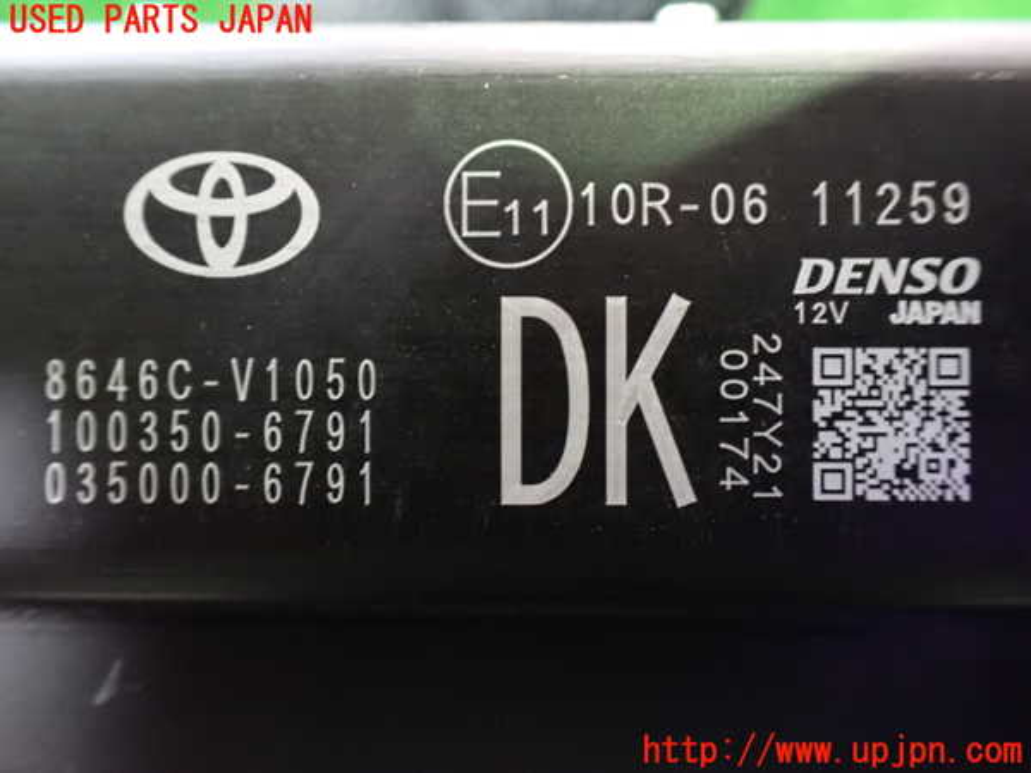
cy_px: 386
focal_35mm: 30
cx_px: 516
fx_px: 894
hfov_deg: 60.0
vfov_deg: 46.8
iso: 1600
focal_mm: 5.4
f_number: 2.3
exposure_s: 1/25
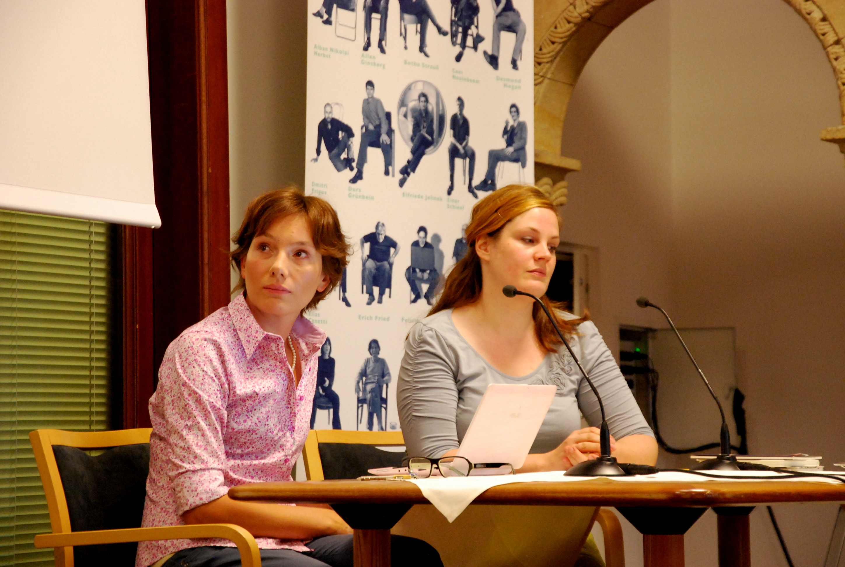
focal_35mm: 120
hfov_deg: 17.0
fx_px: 2822
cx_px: 422
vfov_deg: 11.5
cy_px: 284
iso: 1600
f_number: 5.6
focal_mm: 80
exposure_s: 1/15
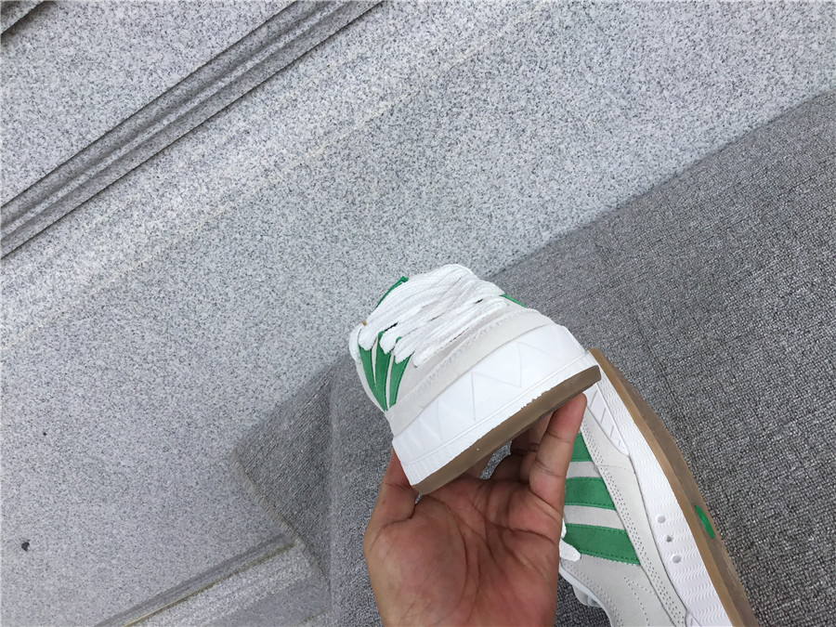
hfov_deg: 58.4
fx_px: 749
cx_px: 418
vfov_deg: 45.4
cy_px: 314
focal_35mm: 31
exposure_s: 1/503
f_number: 2.4
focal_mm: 3.3
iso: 25
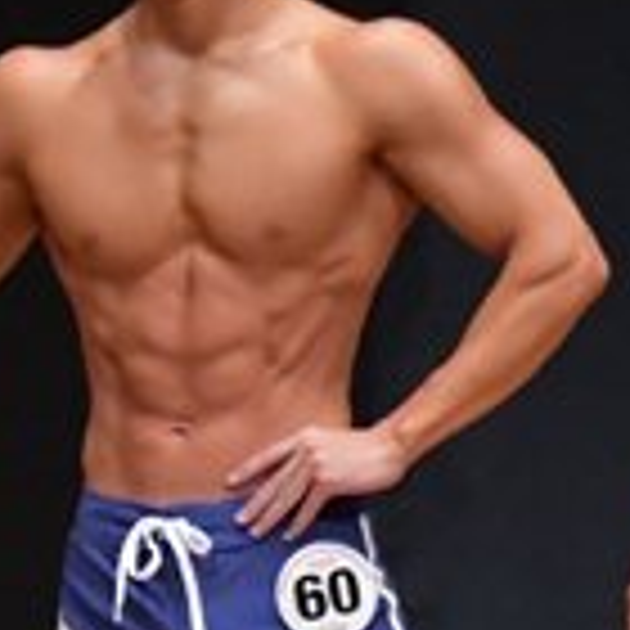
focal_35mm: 1201
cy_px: 666
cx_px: -245
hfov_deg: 1.5
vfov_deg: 1.5
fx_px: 24729
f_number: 5.6
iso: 6400
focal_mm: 170
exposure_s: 1/400
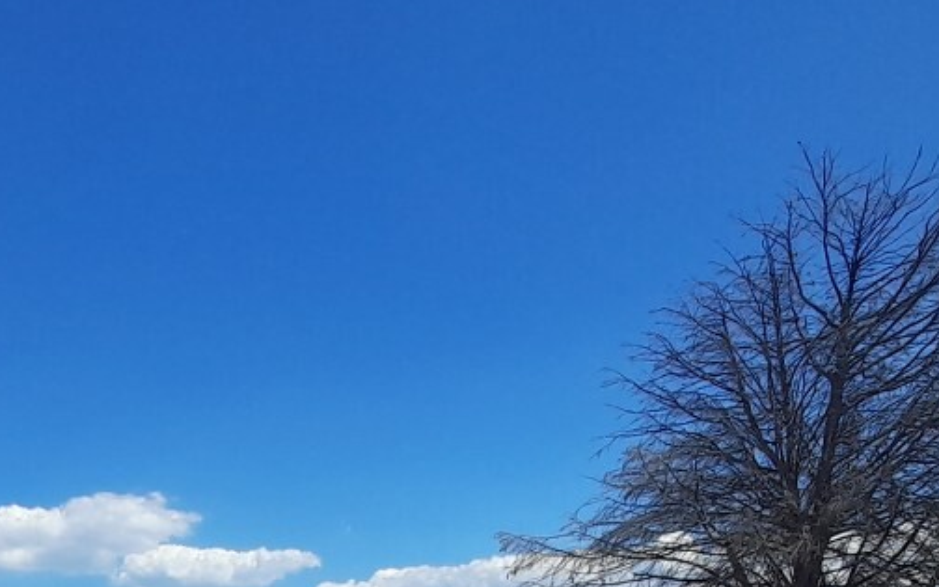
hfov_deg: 53.6
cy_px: 788
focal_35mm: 35
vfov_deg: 28.7
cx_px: 276
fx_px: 896
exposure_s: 1/1418
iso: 40
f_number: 2.2
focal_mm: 1.42
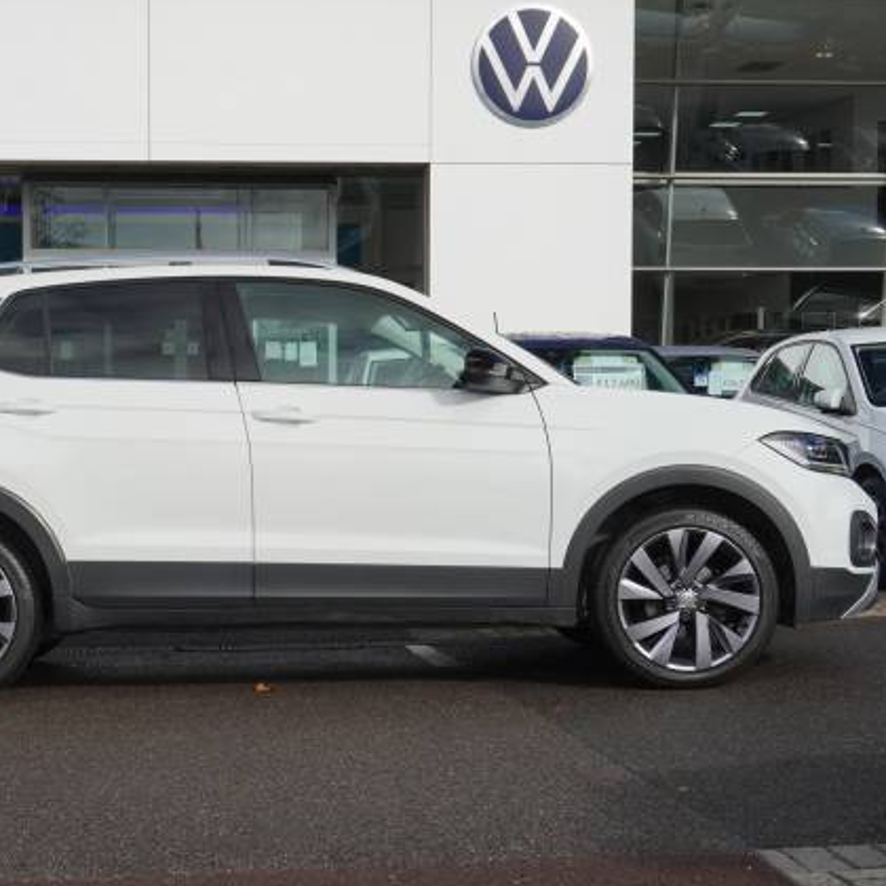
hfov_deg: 26.0
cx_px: 321
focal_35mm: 66
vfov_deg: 26.1
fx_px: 1911
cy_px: 441
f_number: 9
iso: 100
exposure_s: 1/200
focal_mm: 34
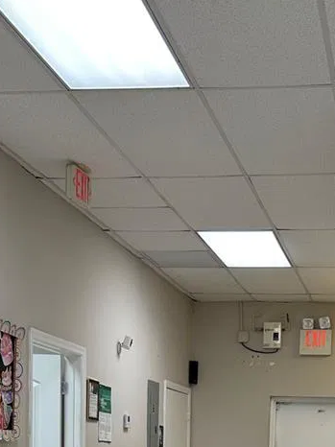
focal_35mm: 67
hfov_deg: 21.6
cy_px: 537
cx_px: 275
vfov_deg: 25.9
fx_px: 865
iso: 50
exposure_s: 1/123
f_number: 1.5
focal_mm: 5.7
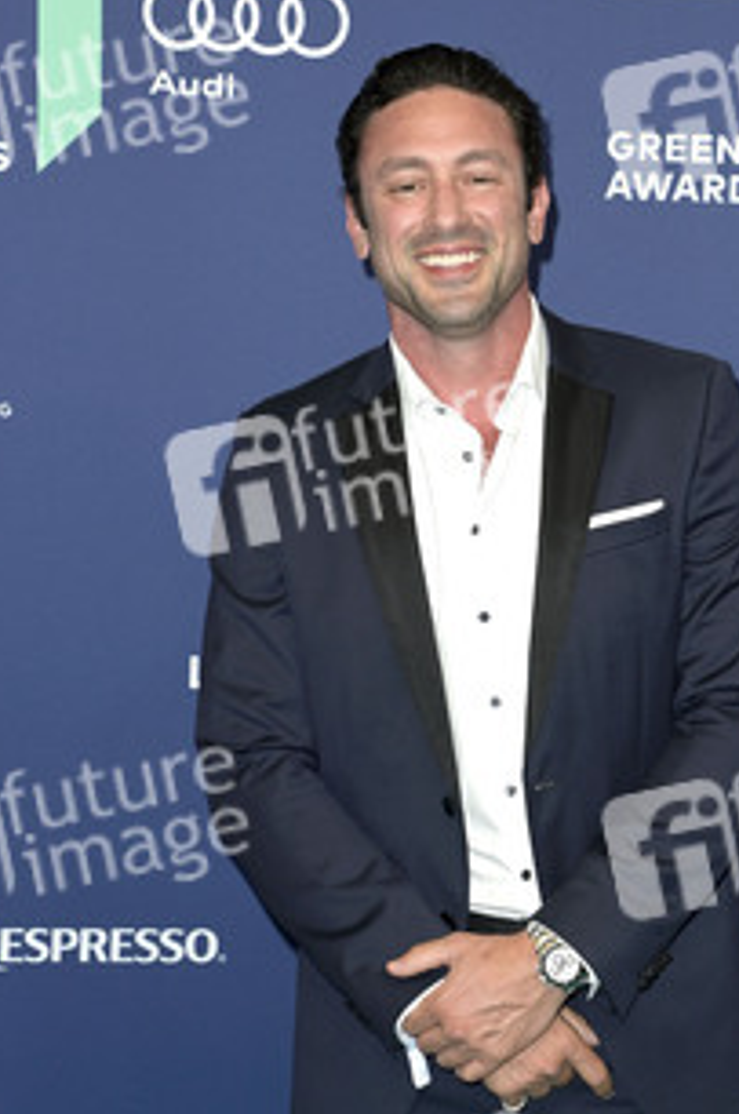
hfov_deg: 13.4
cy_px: 652
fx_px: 3151
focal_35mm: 102
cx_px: 459
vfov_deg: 20.0
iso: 800
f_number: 5.6
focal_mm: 78
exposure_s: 1/250
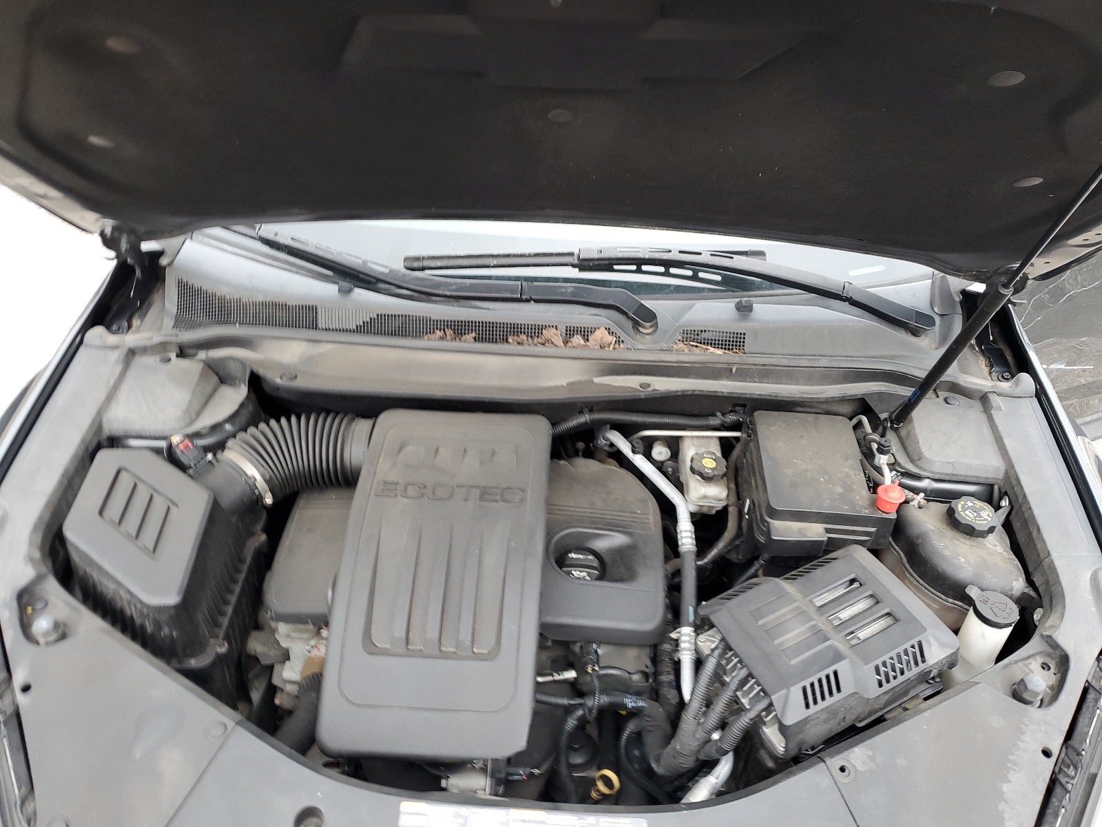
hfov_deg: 67.3
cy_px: 414
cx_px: 551
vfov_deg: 53.1
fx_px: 828
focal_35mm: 26
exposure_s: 1/60.2
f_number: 1.5
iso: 63
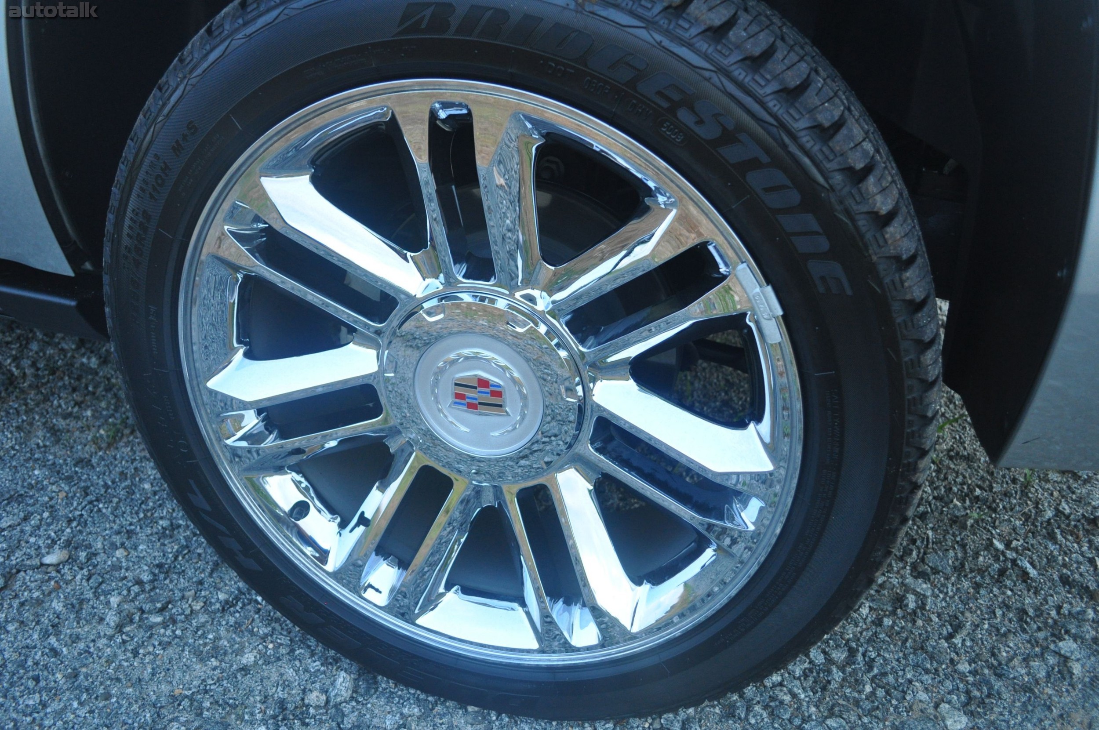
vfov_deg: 43.5
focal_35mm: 30
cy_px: 365
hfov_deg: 62.0
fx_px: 915
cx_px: 550
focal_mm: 20
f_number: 3.8
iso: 800
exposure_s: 1/50
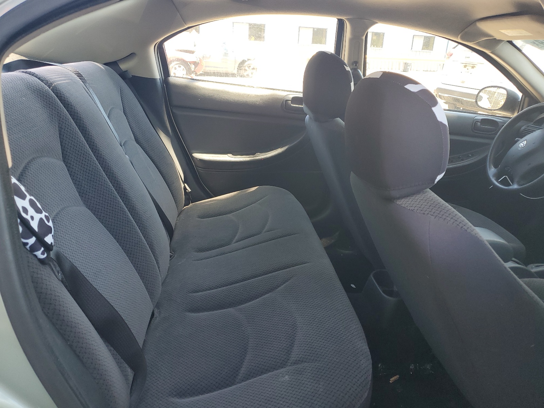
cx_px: 272
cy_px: 204
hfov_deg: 67.3
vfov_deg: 53.1
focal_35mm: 26
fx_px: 409
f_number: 1.5
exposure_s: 1/120
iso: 55
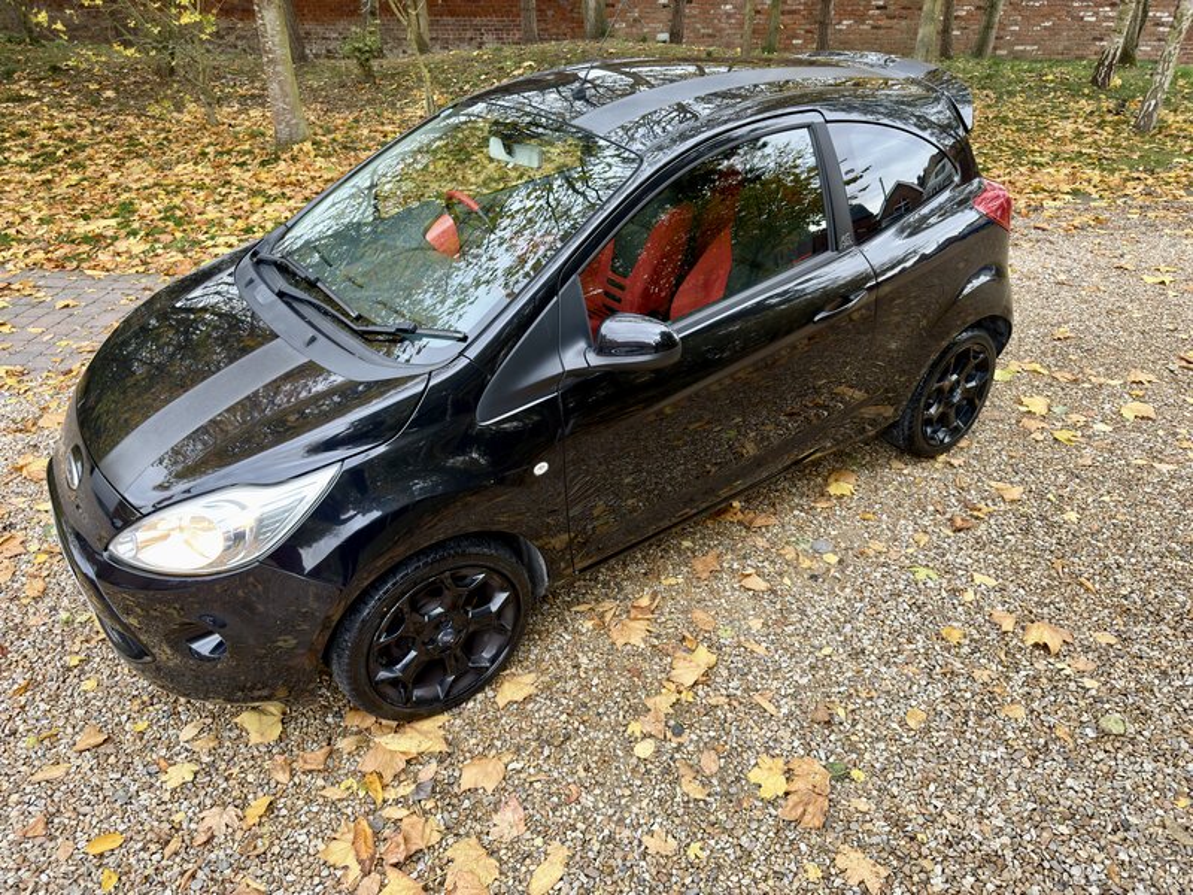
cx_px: 596
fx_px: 827
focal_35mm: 24
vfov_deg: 56.8
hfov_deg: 71.6
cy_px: 448
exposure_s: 1/85
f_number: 1.78
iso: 100
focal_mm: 6.76
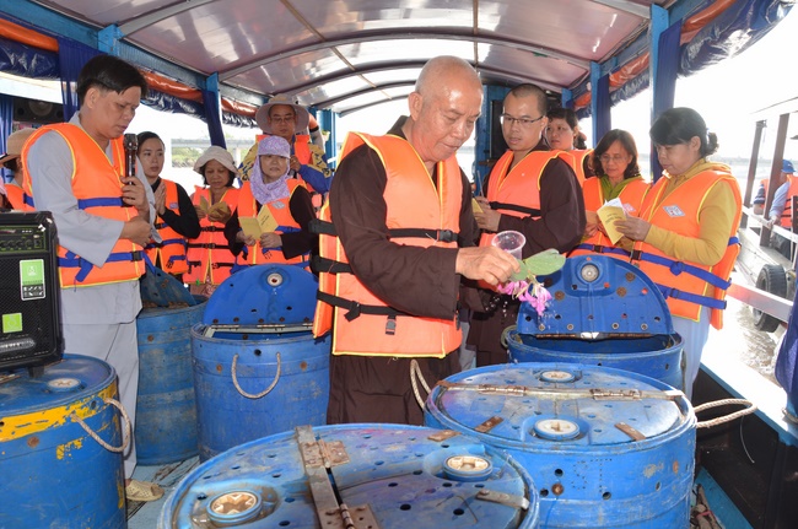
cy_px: 264
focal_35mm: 27
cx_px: 399
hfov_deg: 67.5
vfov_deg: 47.8
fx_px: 597
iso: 500
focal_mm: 18
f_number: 7.1
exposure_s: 1/250
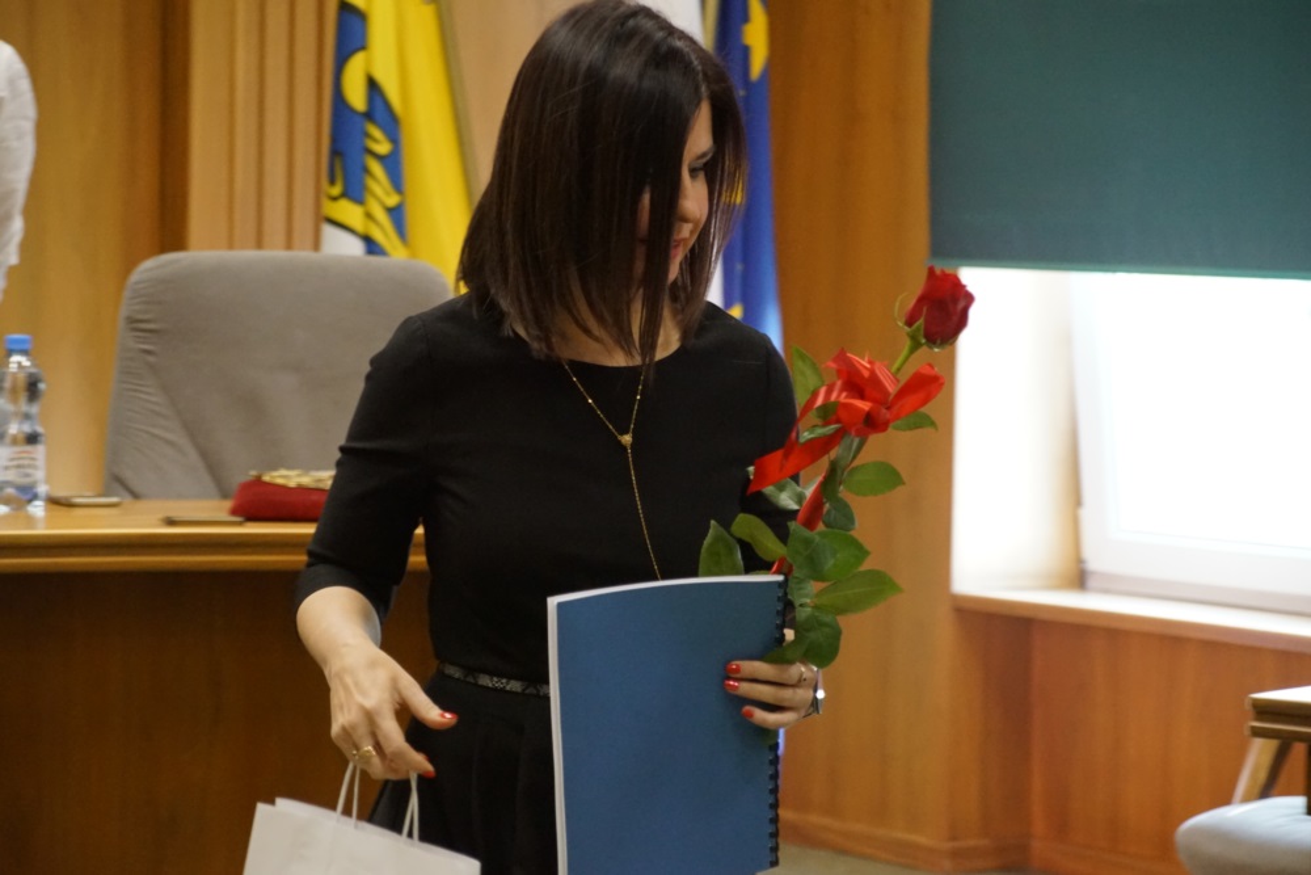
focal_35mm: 150
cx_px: 656
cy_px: 438
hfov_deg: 13.7
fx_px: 5463
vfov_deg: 9.2
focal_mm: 100
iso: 3200
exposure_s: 1/125
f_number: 5.6
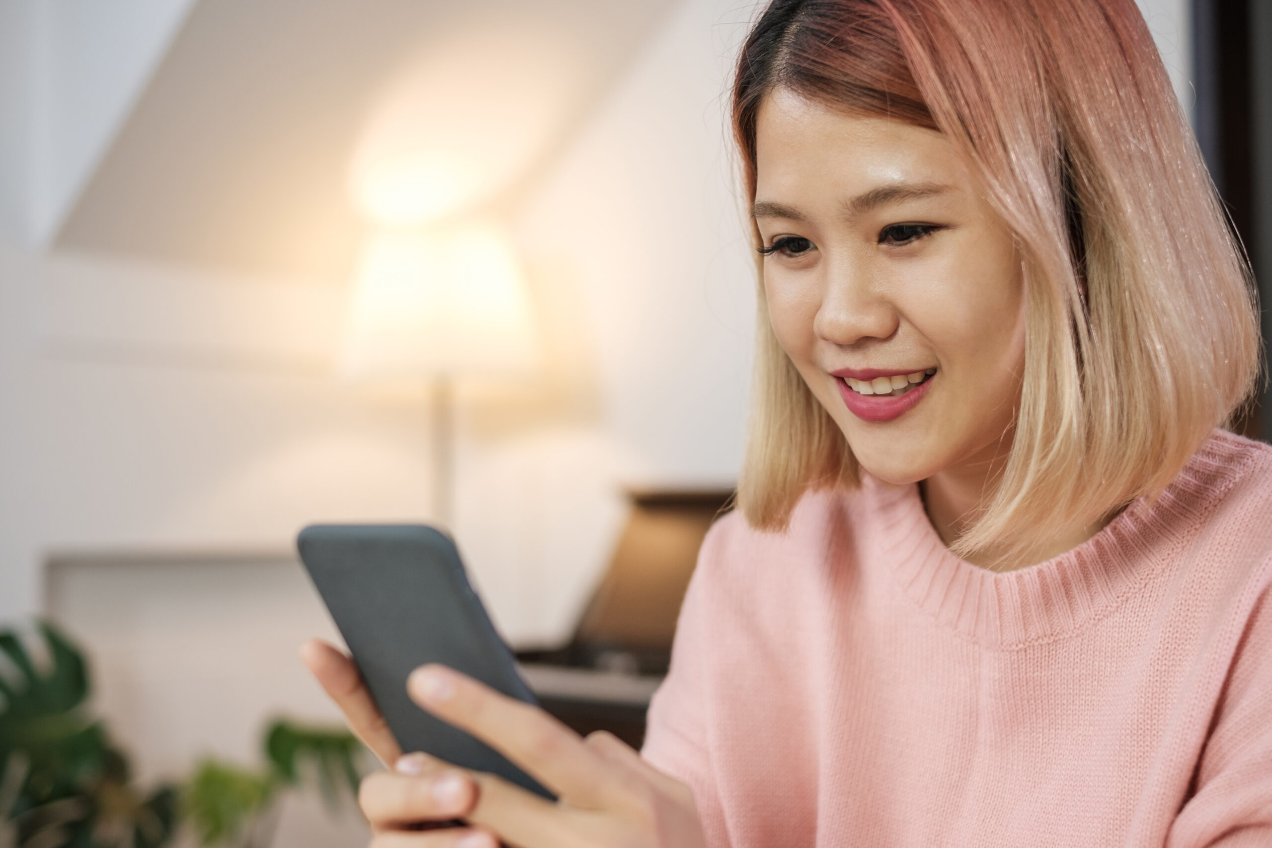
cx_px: 636
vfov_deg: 25.5
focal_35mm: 53
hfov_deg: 37.5
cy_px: 424
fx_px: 1873
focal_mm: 35
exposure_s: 1/100
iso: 800
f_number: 2
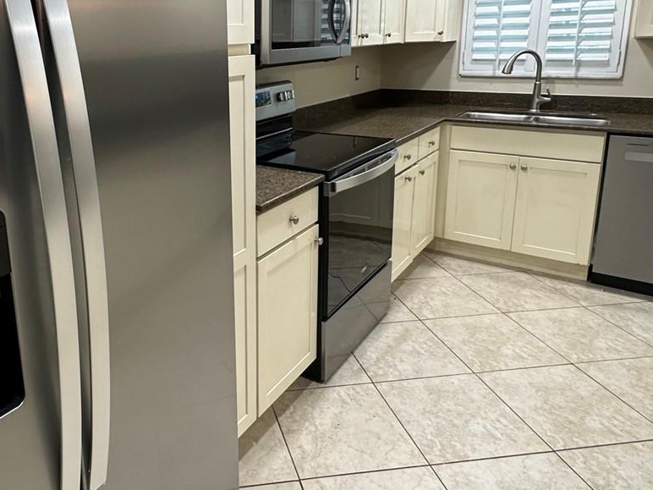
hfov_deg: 59.4
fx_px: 547
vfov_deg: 47.3
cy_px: 157
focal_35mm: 29
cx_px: 191
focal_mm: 2.22
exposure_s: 1/60
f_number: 2.2
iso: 160
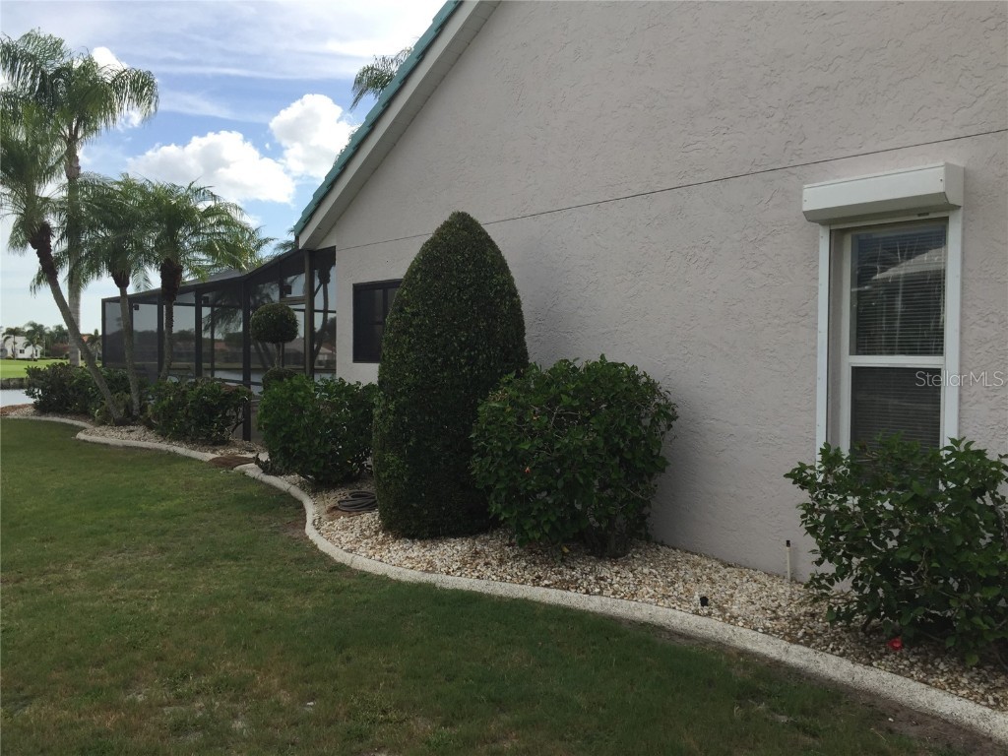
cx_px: 504
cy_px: 378
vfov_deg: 48.2
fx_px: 844
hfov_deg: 61.7
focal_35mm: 29
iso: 32
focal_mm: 4.15
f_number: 2.2
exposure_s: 1/1364
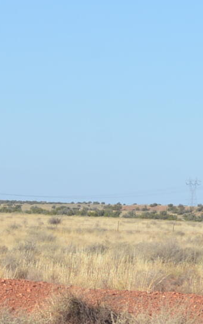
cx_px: 89
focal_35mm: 278
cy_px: 344
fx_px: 2460
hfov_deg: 4.7
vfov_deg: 7.5
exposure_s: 1/250
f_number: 8
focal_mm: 50
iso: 110
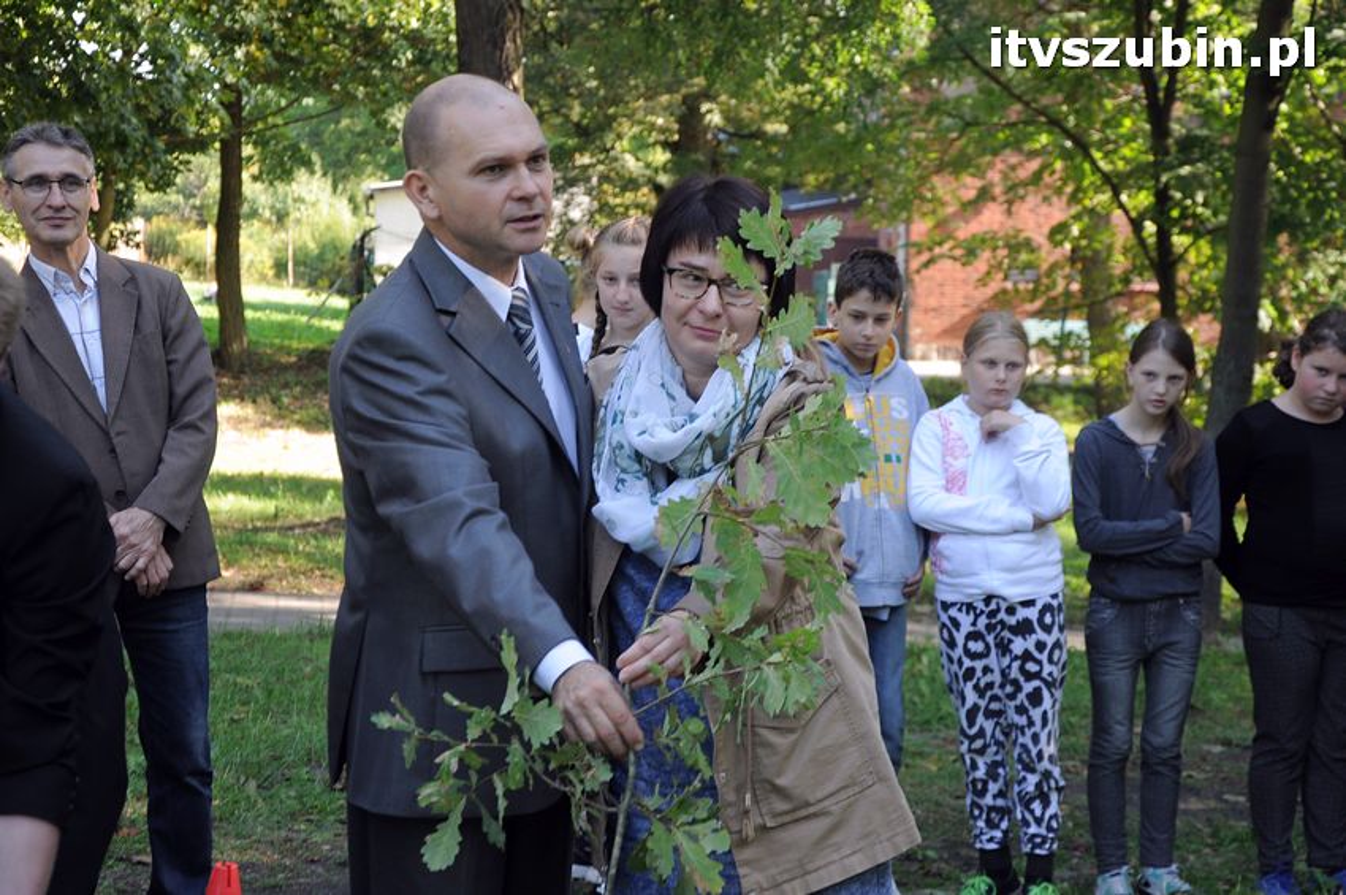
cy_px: 448
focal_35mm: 78
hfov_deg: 26.0
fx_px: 2913
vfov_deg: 17.5
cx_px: 673
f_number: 5.6
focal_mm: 52
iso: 400
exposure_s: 1/125
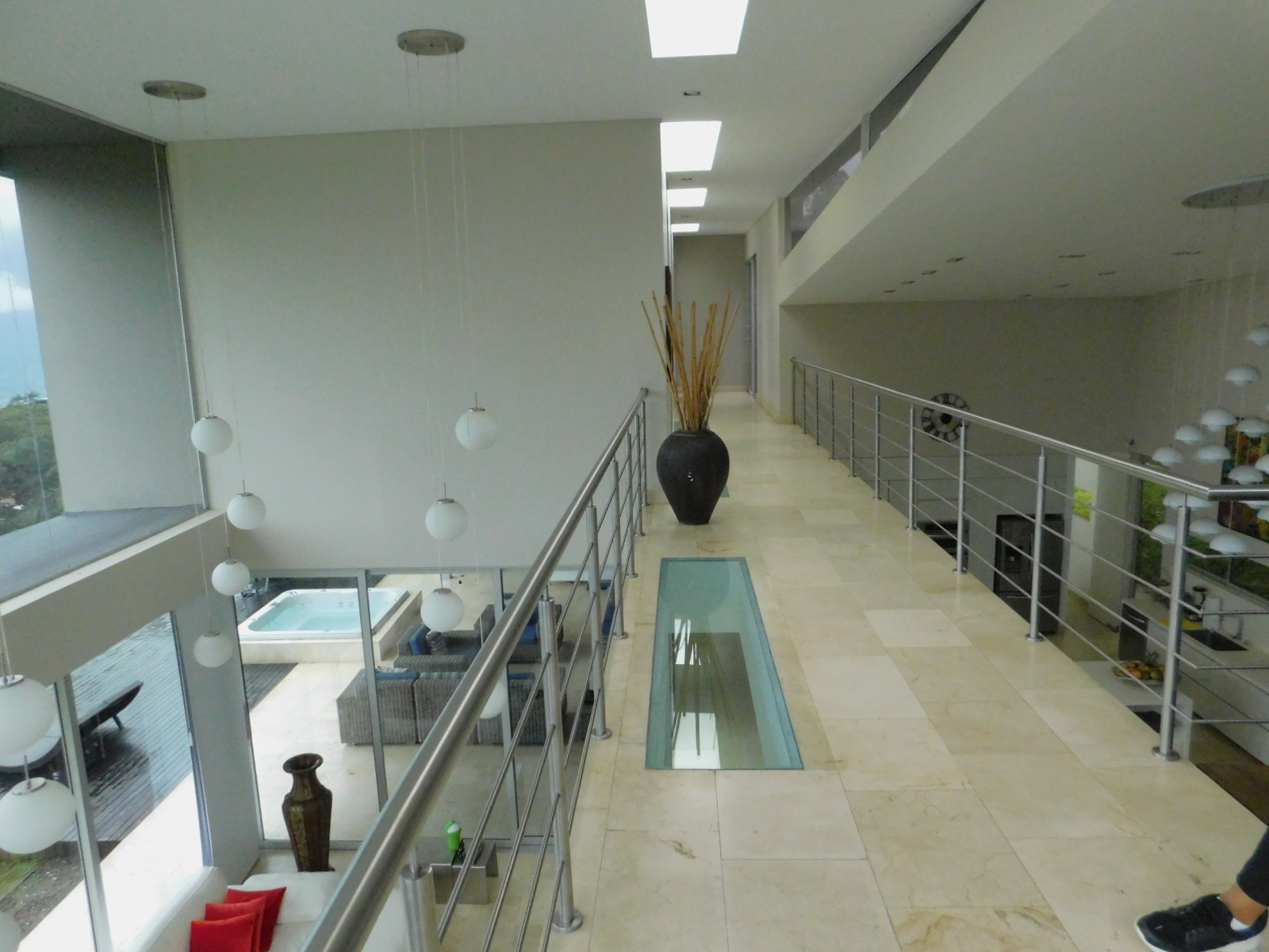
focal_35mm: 23
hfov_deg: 73.9
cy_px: 476
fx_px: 843
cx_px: 634
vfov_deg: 58.9
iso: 800
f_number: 3
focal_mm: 4
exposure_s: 1/800
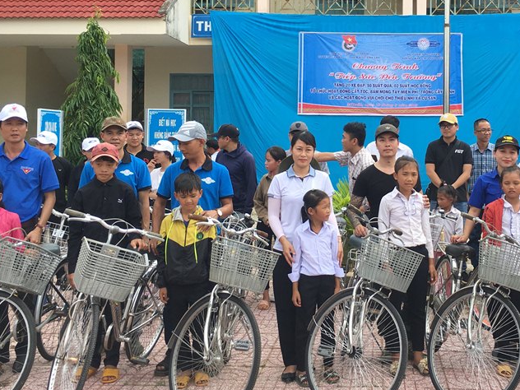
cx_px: 360
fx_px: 706
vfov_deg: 30.6
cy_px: 123
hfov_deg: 39.8
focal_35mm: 47
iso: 25
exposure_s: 1/793
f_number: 2.2
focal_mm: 4.15
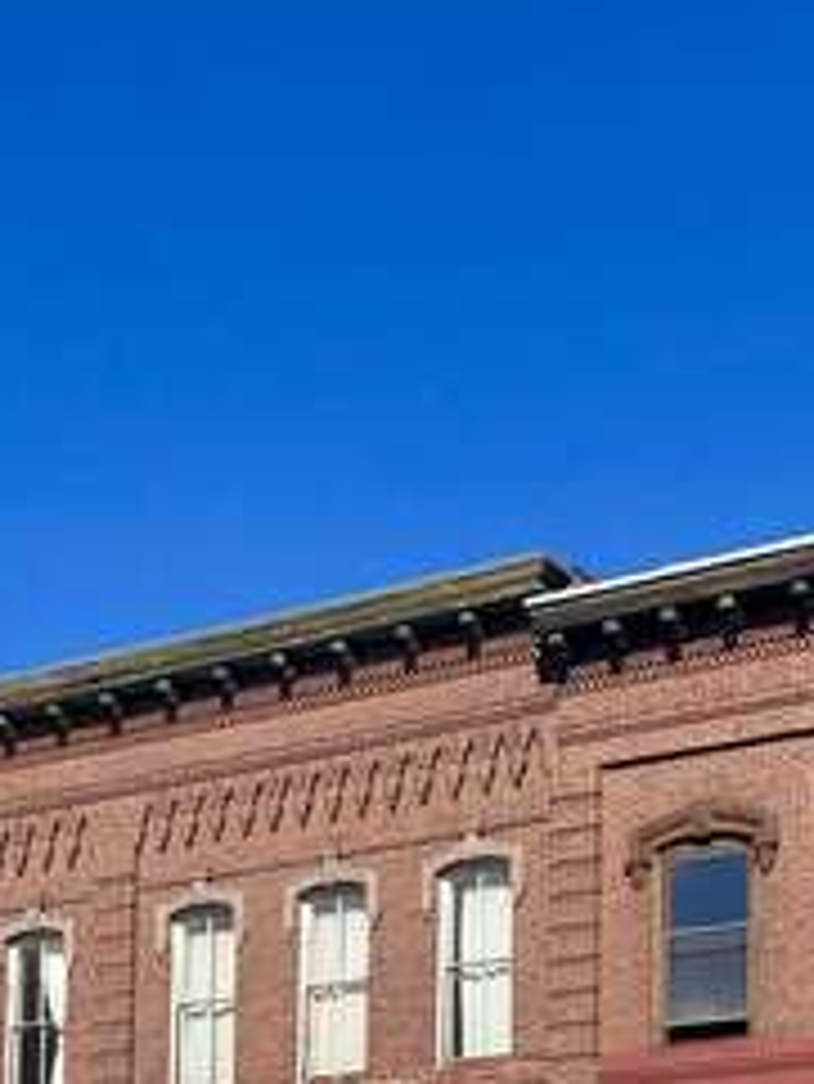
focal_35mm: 93
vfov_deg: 20.0
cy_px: 1237
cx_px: 225
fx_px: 2913
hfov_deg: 15.8
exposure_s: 1/2000
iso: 20
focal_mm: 3.99
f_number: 1.8
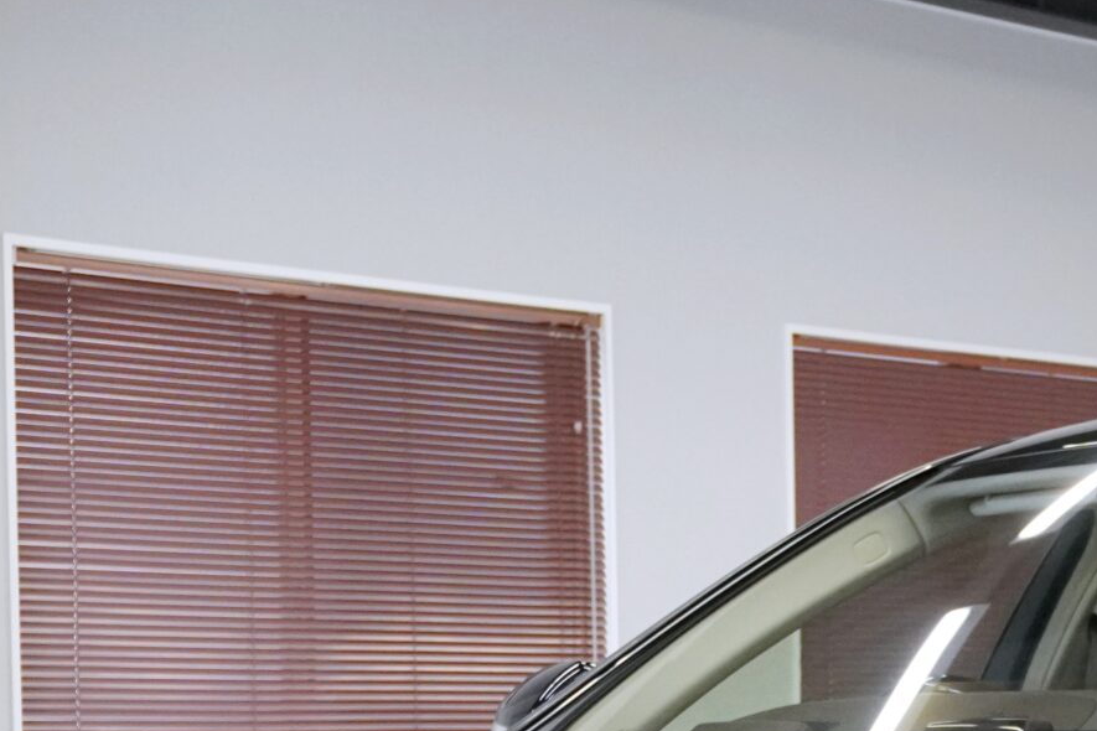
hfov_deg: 15.1
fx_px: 4097
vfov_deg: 10.1
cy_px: 872
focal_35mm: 134
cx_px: 1023
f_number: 5
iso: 2000
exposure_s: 1/160
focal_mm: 31
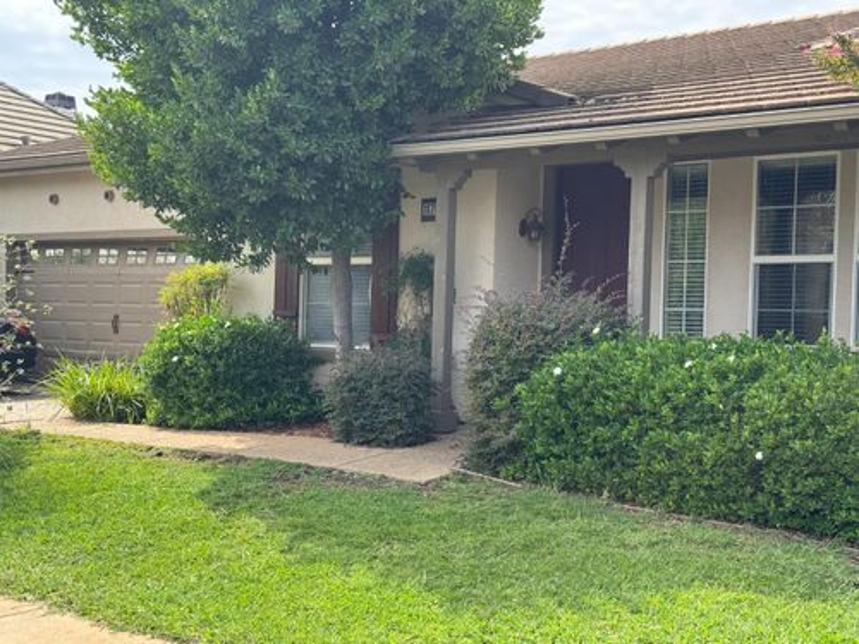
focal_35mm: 48
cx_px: 430
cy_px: 322
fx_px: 1191
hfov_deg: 39.7
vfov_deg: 30.3
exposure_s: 1/1215
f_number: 1.78
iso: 64
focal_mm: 6.76
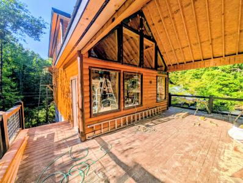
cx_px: 122
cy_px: 92
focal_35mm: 12
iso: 47
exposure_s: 1/1883
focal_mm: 2.02
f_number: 1.7
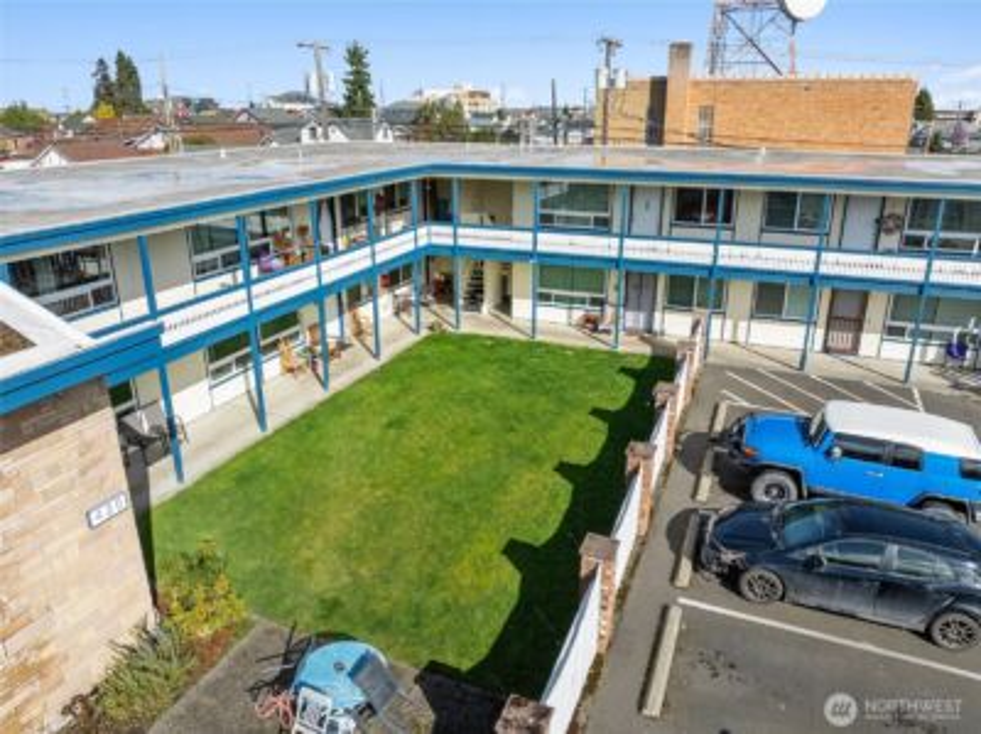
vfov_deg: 56.7
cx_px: 490
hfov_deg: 71.7
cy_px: 367
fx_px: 679
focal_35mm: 24
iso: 120
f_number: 2.8
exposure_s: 1/2500
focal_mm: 12.3
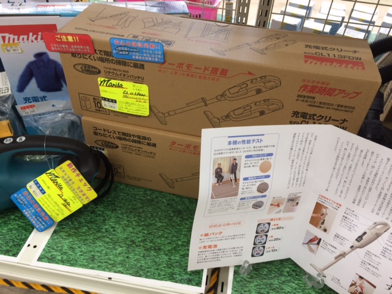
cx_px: 196
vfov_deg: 48.2
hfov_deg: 61.7
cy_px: 147
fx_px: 328
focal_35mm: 29
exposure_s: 1/30
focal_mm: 4.15
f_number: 2.2
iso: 64
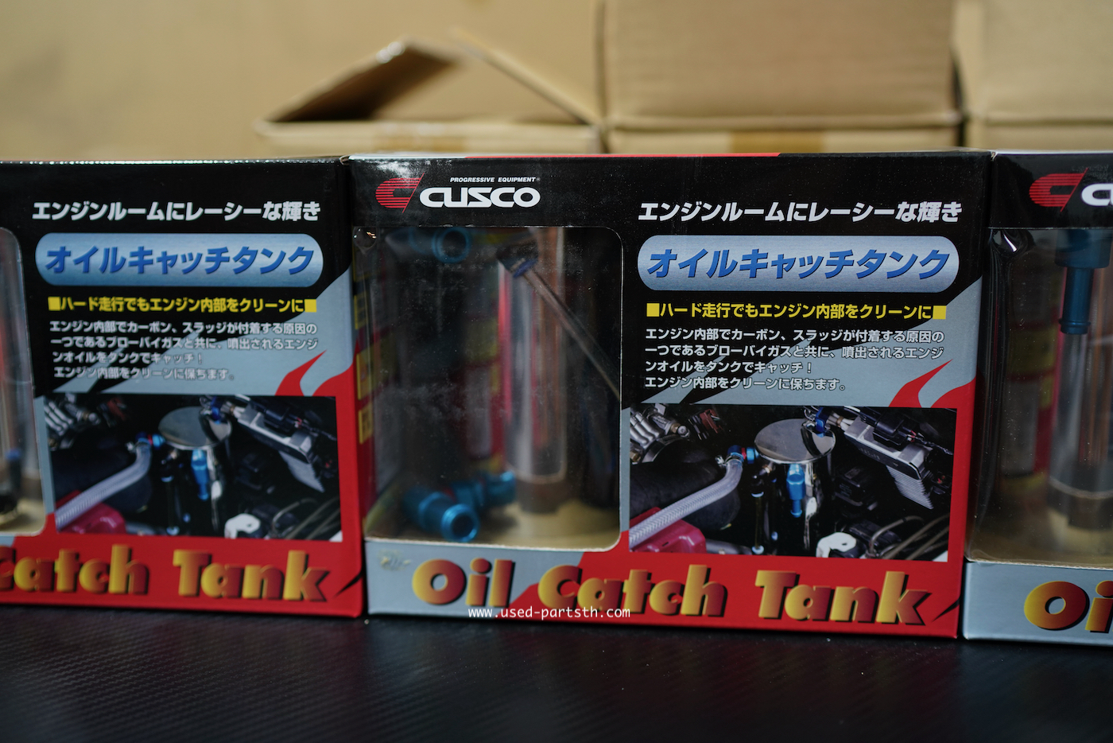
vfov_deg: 37.9
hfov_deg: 54.4
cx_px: 556
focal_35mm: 35
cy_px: 372
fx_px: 1082
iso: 640
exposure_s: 1/40
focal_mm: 35
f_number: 2
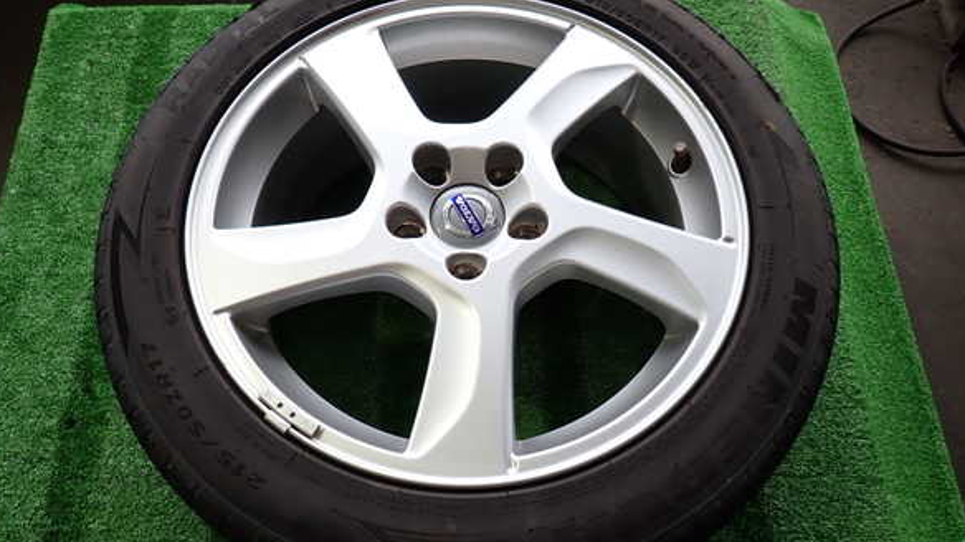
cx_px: 476
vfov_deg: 41.4
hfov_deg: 67.9
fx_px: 716
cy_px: 292
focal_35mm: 28
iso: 100
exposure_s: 1/80
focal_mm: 4.5
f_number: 2
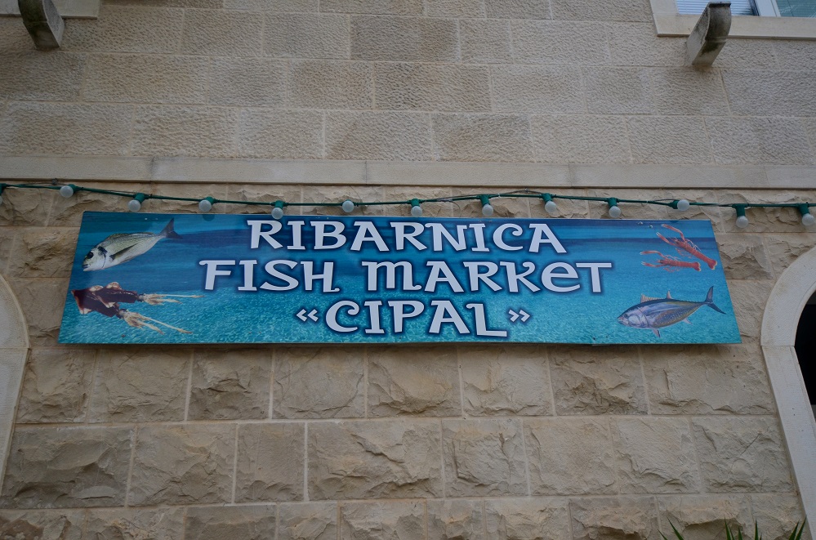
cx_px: 408
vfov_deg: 43.4
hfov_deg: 62.0
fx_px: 678
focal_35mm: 30
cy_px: 270
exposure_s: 1/500
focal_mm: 20
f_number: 4
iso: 320
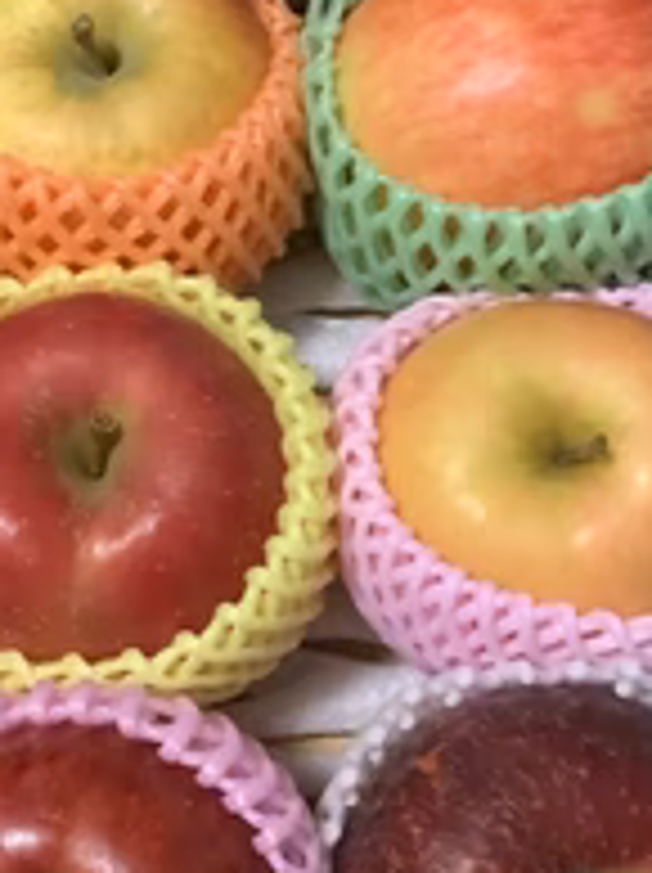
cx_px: 369
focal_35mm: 64
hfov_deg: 22.9
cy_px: 464
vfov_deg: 30.3
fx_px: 1611
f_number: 2.4
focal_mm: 3.3
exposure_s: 1/24
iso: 800
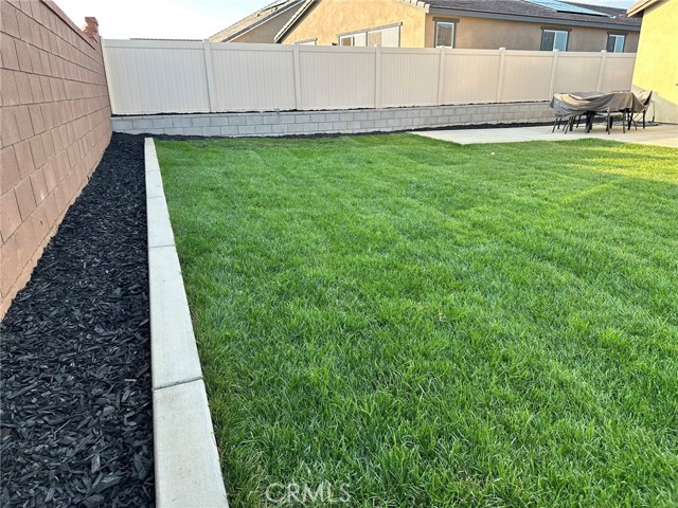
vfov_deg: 56.8
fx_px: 470
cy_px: 254
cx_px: 339
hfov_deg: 71.6
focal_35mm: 24
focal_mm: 6.86
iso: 80
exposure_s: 1/486
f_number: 1.78
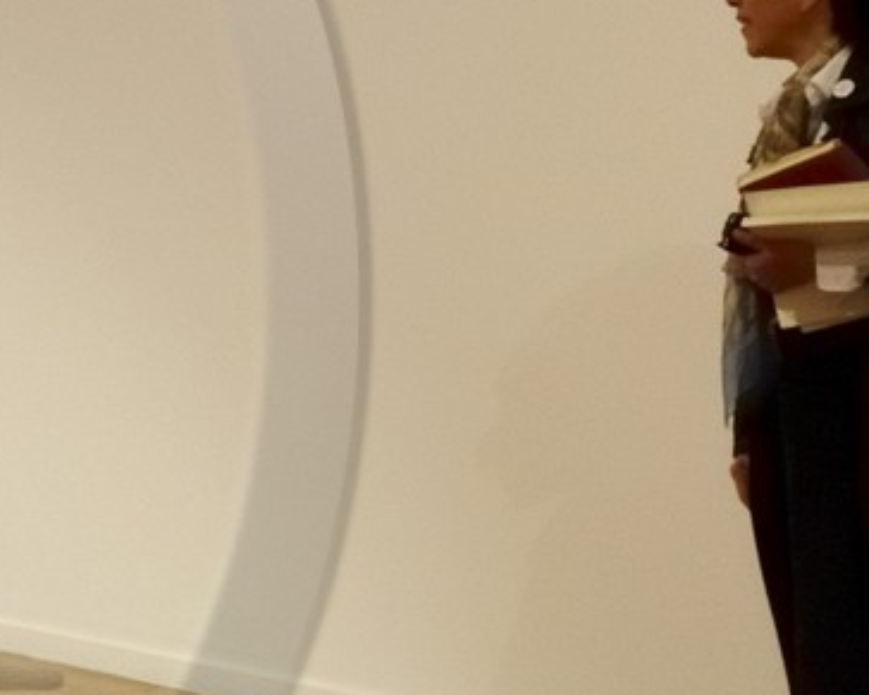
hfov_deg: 16.6
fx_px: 2546
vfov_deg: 15.5
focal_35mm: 99
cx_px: -628
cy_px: 301
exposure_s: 1/13
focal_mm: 24
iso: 1600
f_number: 5.6
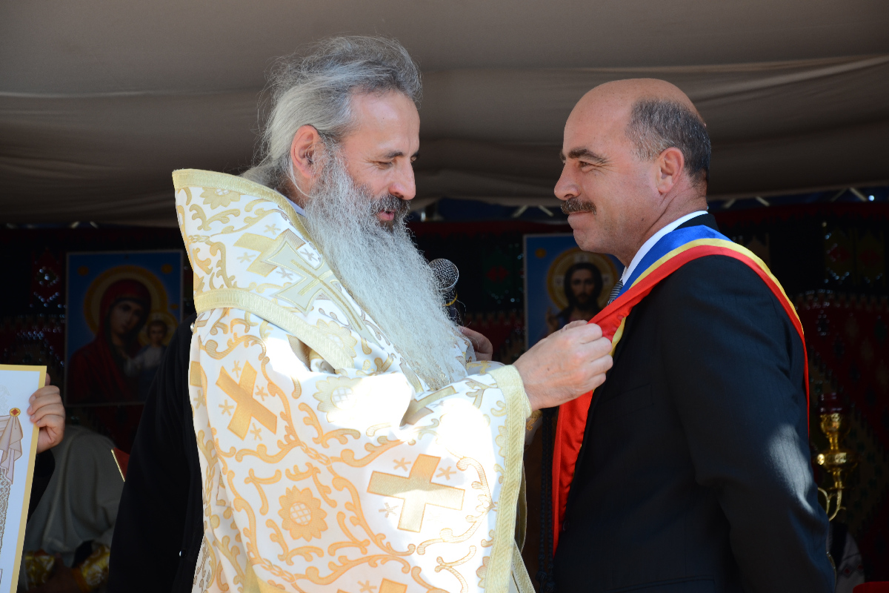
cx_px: 444
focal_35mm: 120
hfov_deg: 17.1
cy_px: 296
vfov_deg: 11.4
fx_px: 2963
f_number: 6.3
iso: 160
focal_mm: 80
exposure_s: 1/100
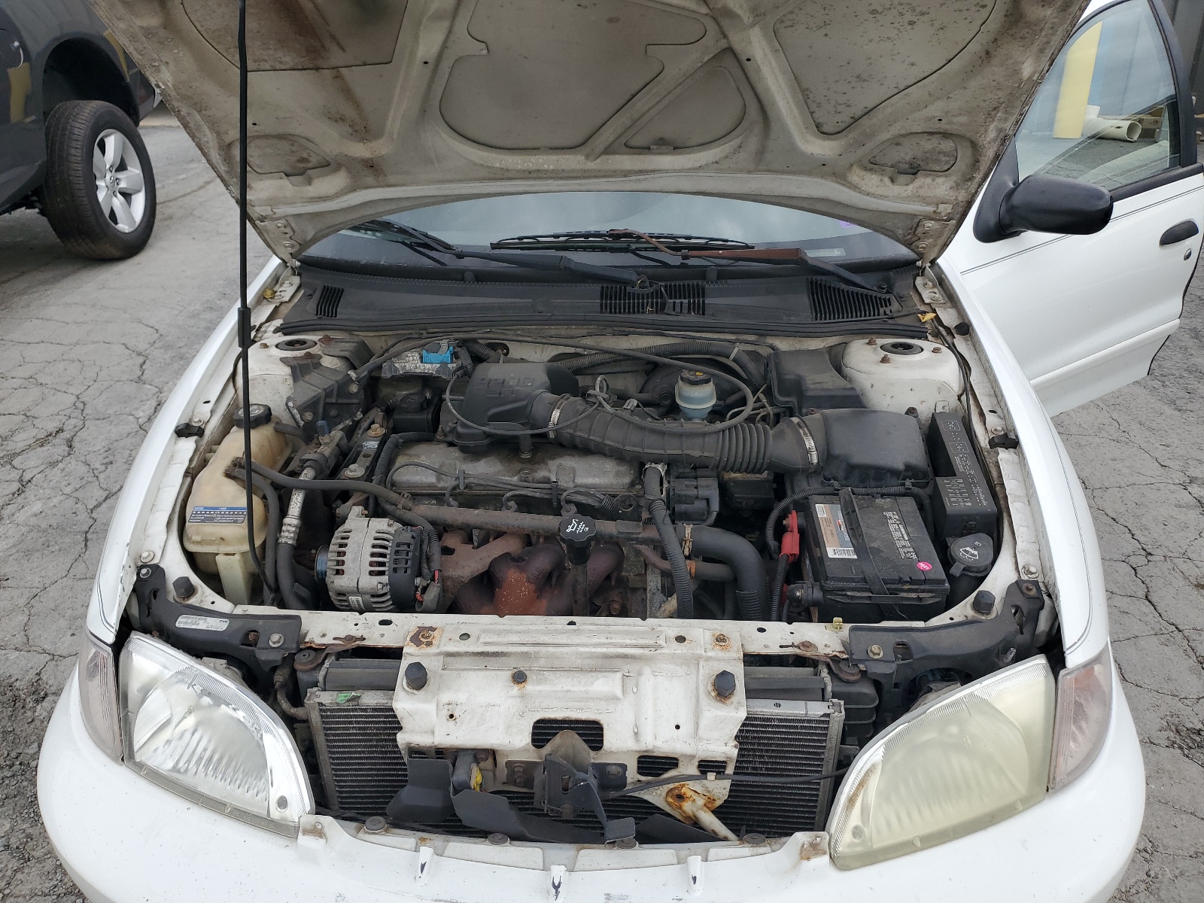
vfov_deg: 53.1
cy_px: 452
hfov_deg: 67.3
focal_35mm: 26
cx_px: 602
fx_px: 904
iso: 50
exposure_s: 1/1111
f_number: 1.5
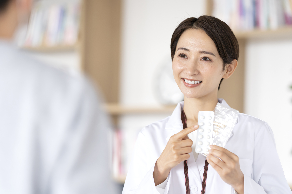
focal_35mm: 135
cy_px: 97
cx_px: 146
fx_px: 1095
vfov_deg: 10.2
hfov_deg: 15.2
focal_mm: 135
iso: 500
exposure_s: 1/125
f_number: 2.2
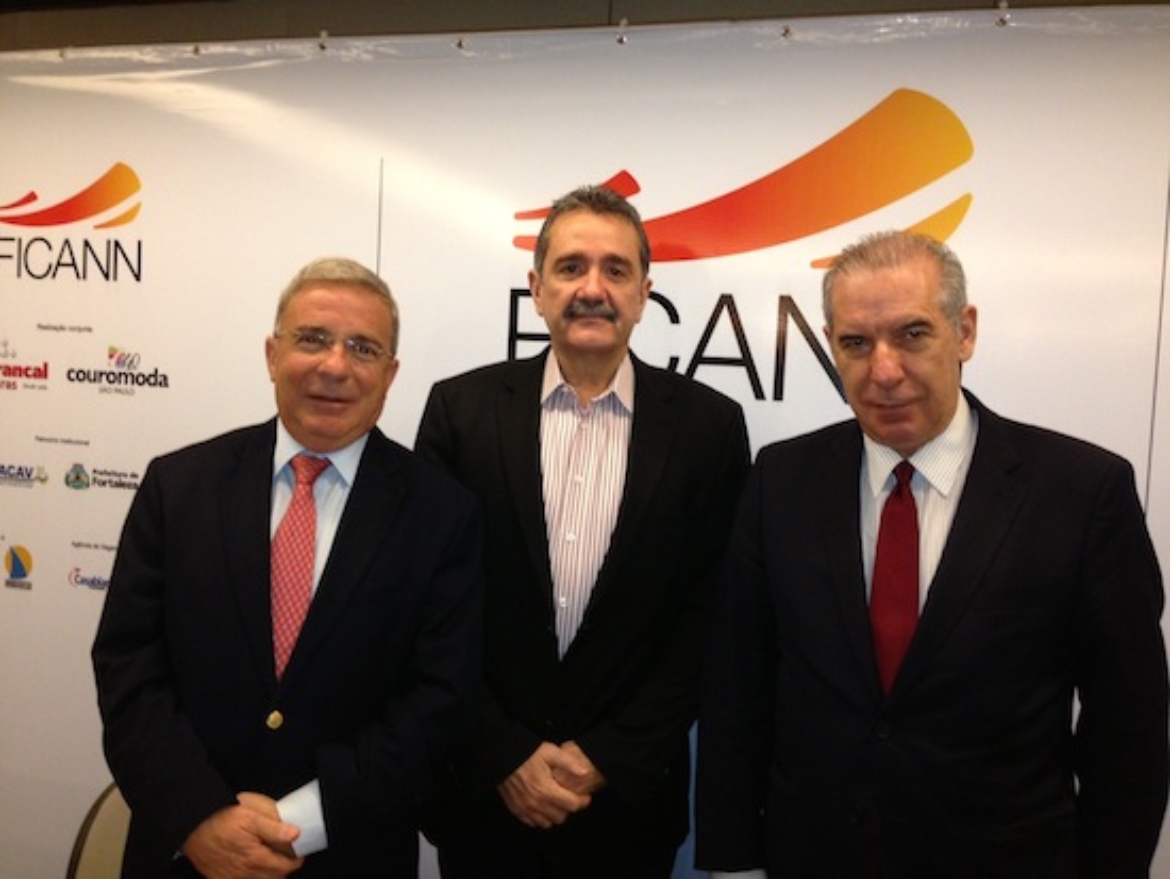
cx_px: 585
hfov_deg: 55.3
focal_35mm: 33
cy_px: 440
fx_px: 1116
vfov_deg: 43.0
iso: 160
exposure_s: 1/20
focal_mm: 4.13
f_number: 2.4
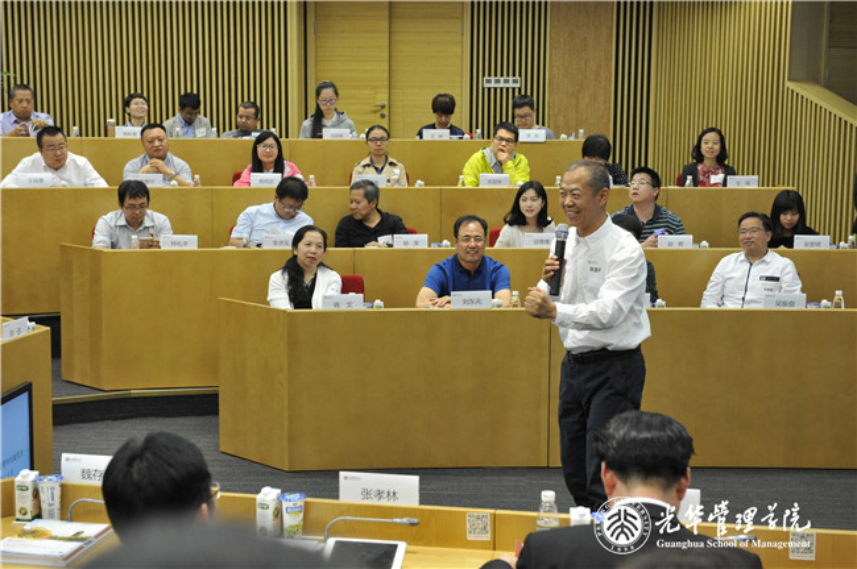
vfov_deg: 22.6
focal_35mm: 60
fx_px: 1427
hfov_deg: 33.4
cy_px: 284
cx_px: 428
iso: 2200
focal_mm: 60
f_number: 5.6
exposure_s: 1/125
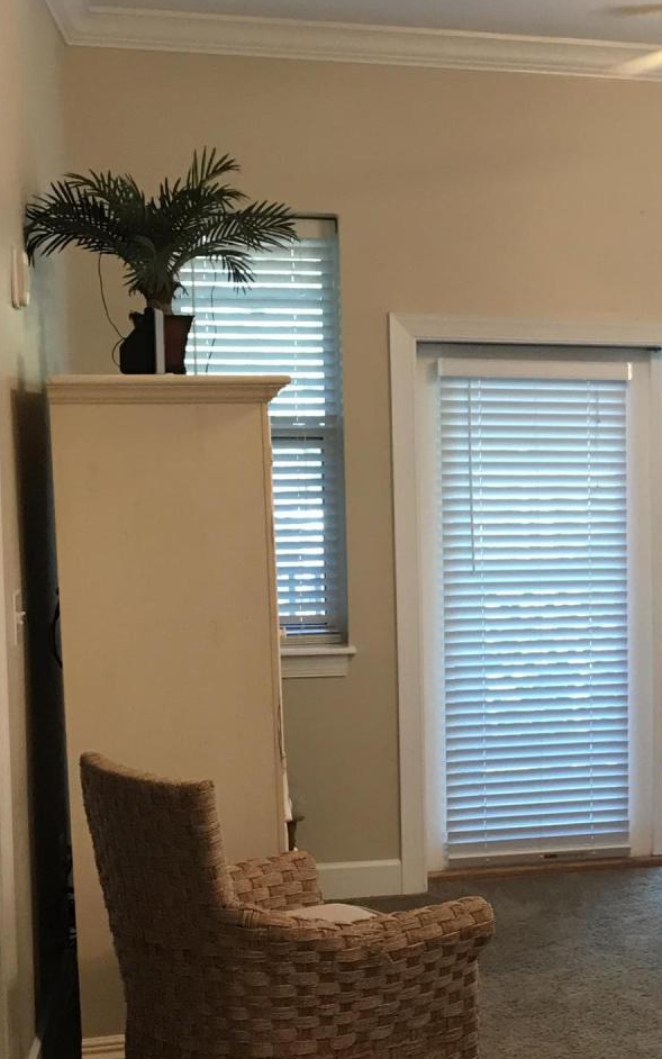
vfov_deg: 32.4
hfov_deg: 19.3
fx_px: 1818
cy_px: 614
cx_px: 817
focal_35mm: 63
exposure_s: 1/30
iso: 80
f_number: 1.8
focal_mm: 3.99
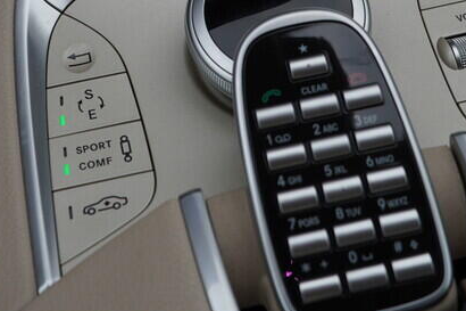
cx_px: 203
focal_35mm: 90
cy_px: -76
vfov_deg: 14.6
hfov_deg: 22.6
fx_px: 1164
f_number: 4.5
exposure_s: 1/100
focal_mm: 24
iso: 125
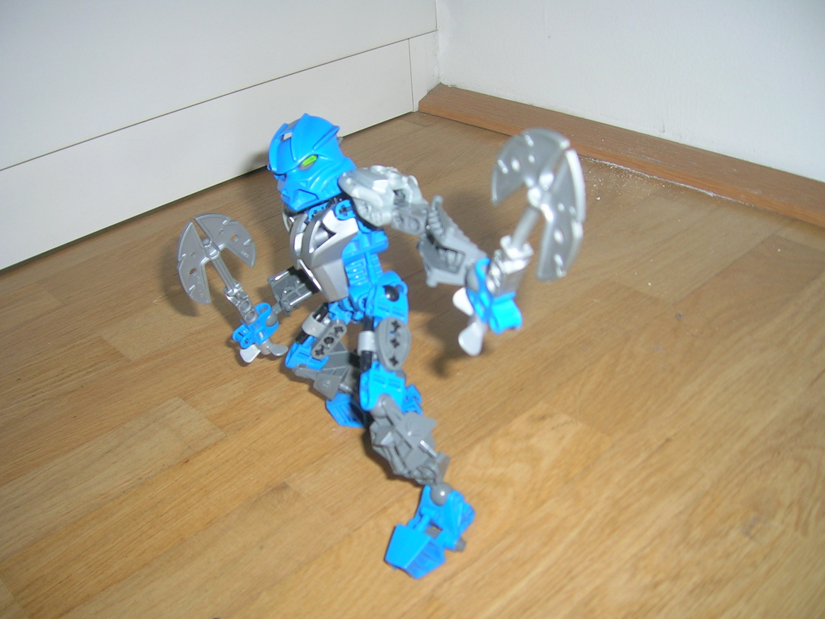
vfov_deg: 39.7
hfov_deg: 51.4
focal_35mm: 36
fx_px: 858
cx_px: 405
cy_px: 317
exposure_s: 1/60.1
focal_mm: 5.4
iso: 50
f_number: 2.8
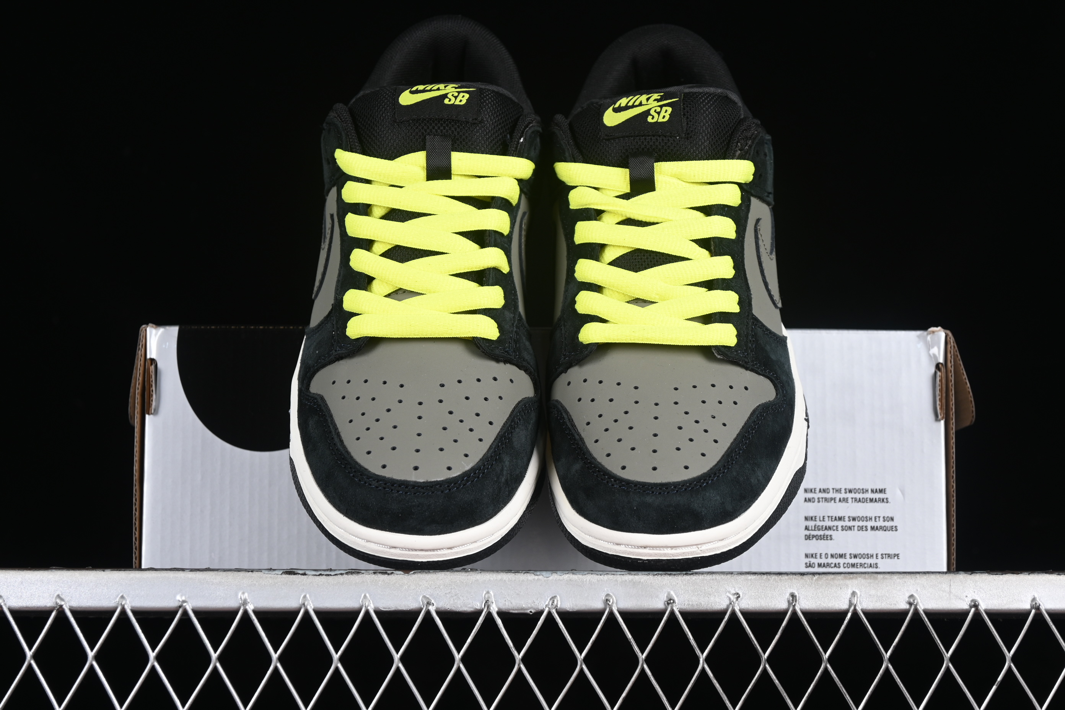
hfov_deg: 27.0
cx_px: 532
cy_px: 355
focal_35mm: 75
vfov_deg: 18.2
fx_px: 2219
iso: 160
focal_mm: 50
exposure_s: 1/60
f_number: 6.3
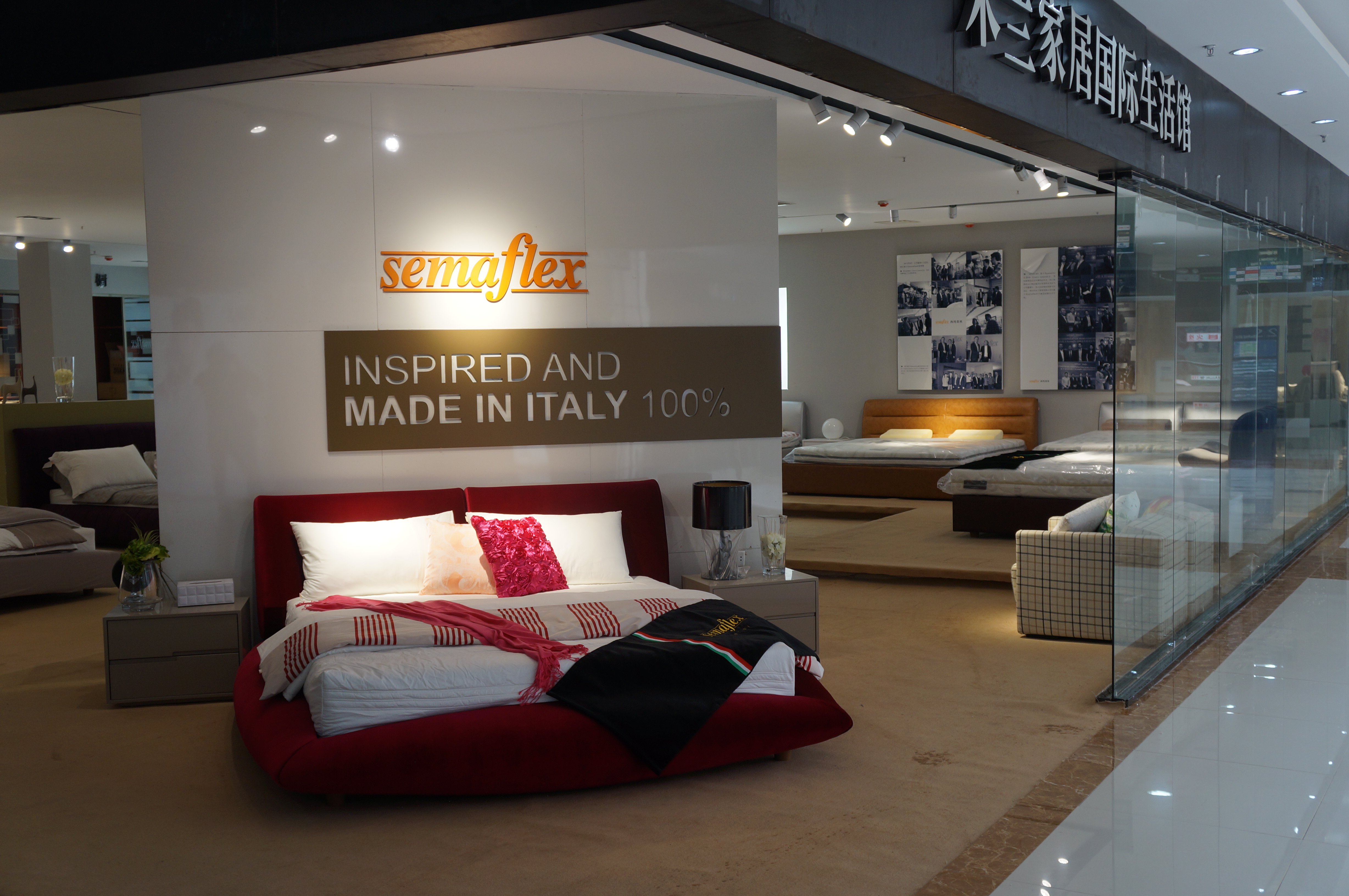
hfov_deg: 49.6
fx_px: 1460
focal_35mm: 39
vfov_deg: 34.1
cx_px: 674
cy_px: 448
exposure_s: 1/60
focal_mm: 26
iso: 200
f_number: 4
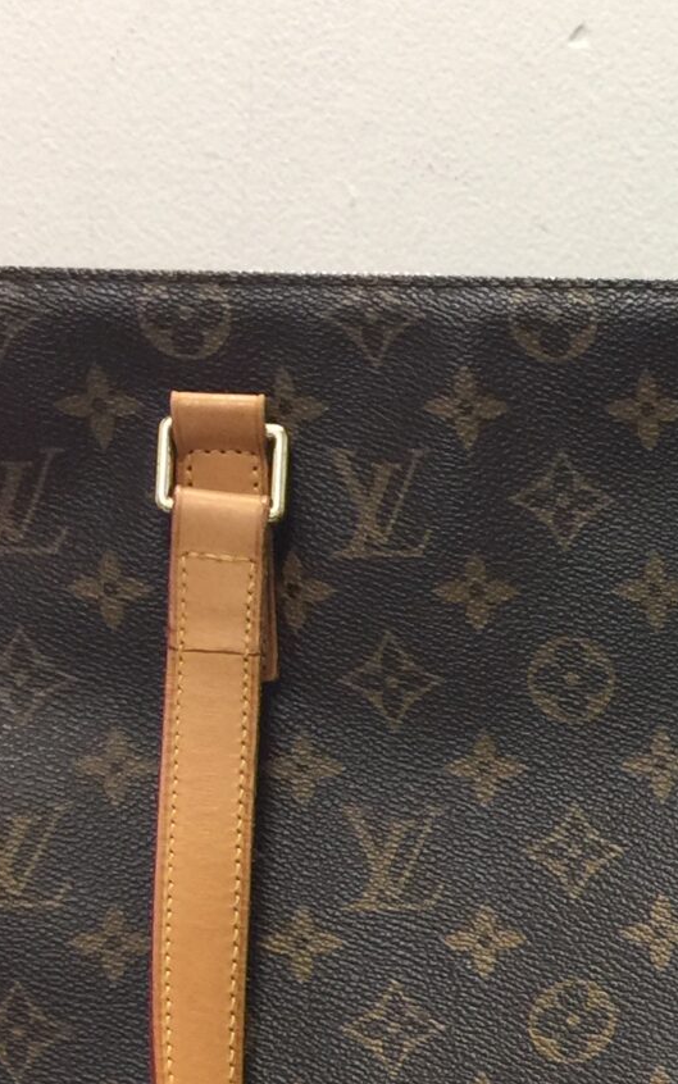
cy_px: 1105
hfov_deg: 12.9
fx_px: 2749
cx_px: 1183
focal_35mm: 93
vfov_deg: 21.5
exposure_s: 1/15
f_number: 2.2
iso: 32
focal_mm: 4.15
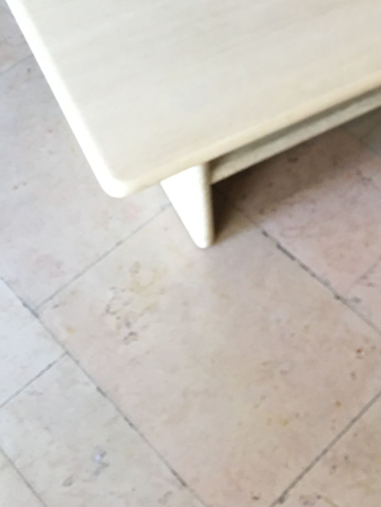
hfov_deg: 20.2
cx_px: 300
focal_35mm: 72
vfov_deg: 24.3
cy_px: -113
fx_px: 1057
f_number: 2.2
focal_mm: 4.15
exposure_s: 1/17
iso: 64
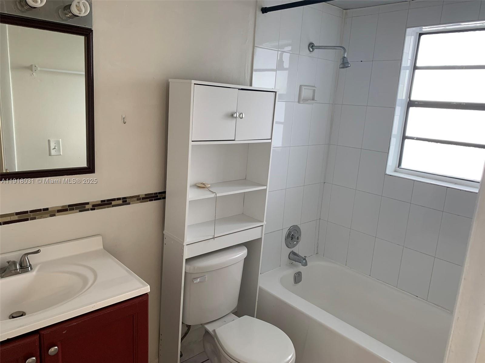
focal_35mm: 26
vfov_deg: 53.1
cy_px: 182
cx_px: 242
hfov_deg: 67.3
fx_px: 364
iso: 100
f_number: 1.8
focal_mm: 4.25
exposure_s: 1/102
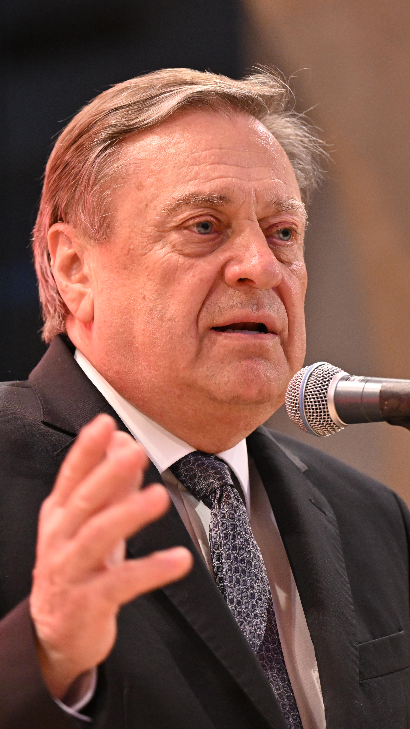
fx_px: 6088
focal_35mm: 315
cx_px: 228
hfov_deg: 3.9
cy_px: 365
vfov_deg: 6.9
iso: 3200
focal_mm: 200
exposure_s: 1/95.9
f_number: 4
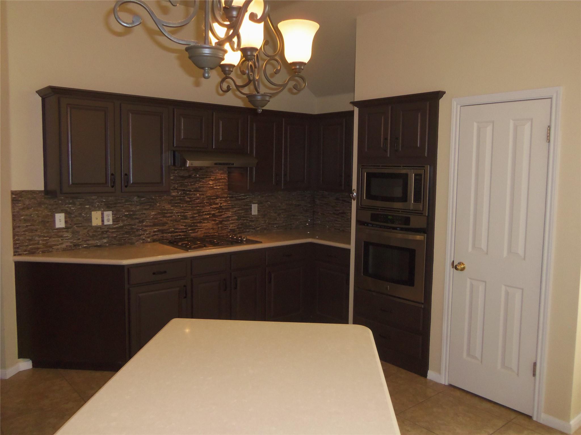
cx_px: 290
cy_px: 218
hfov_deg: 63.4
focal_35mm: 28
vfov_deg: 49.7
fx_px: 470
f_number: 3.9
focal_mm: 5.1
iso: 250
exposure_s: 1/40
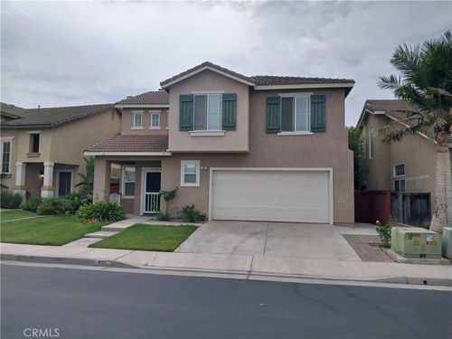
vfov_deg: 53.1
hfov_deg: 67.3
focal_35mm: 26
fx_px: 339
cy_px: 170
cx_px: 226
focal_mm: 4
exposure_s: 1/342
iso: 20
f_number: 1.8
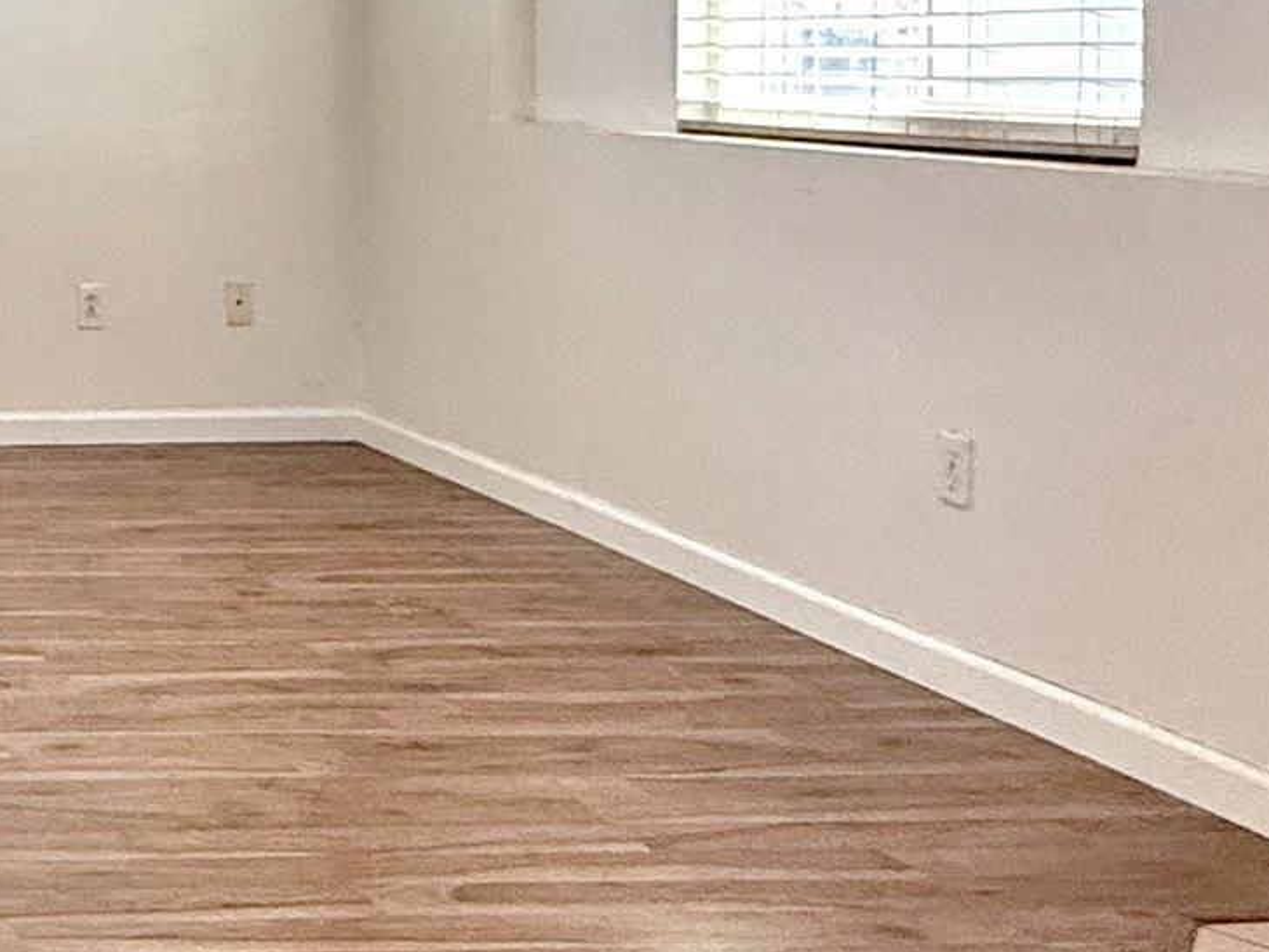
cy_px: 66
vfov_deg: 24.0
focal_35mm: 59
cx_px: -432
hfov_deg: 26.9
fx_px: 2163
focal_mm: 2.22
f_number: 2.2
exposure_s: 1/60
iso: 400
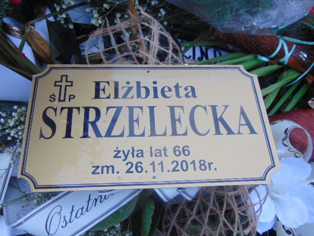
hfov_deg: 52.6
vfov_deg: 40.7
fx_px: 317
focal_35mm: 35
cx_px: 157
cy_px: 118
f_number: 3.2
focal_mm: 6.3
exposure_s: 1/80
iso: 80
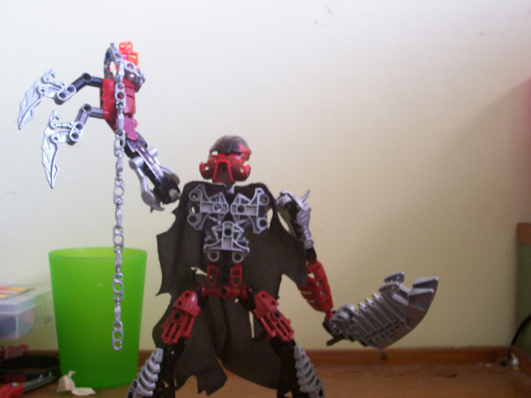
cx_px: 266
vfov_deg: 27.5
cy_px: 199
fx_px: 813
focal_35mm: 53
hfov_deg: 36.2
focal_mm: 8.7
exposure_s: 1/8
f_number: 3.2
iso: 160
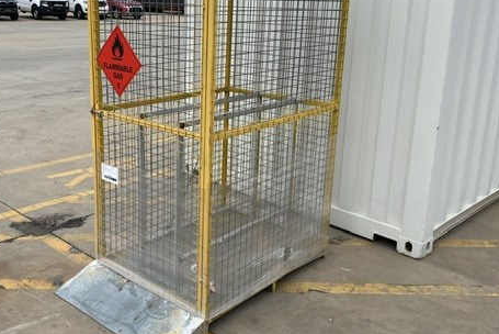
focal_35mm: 38
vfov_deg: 35.0
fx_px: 527
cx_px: 212
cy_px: 143
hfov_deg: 50.5
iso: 32
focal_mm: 4.25
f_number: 1.8
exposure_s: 1/2066
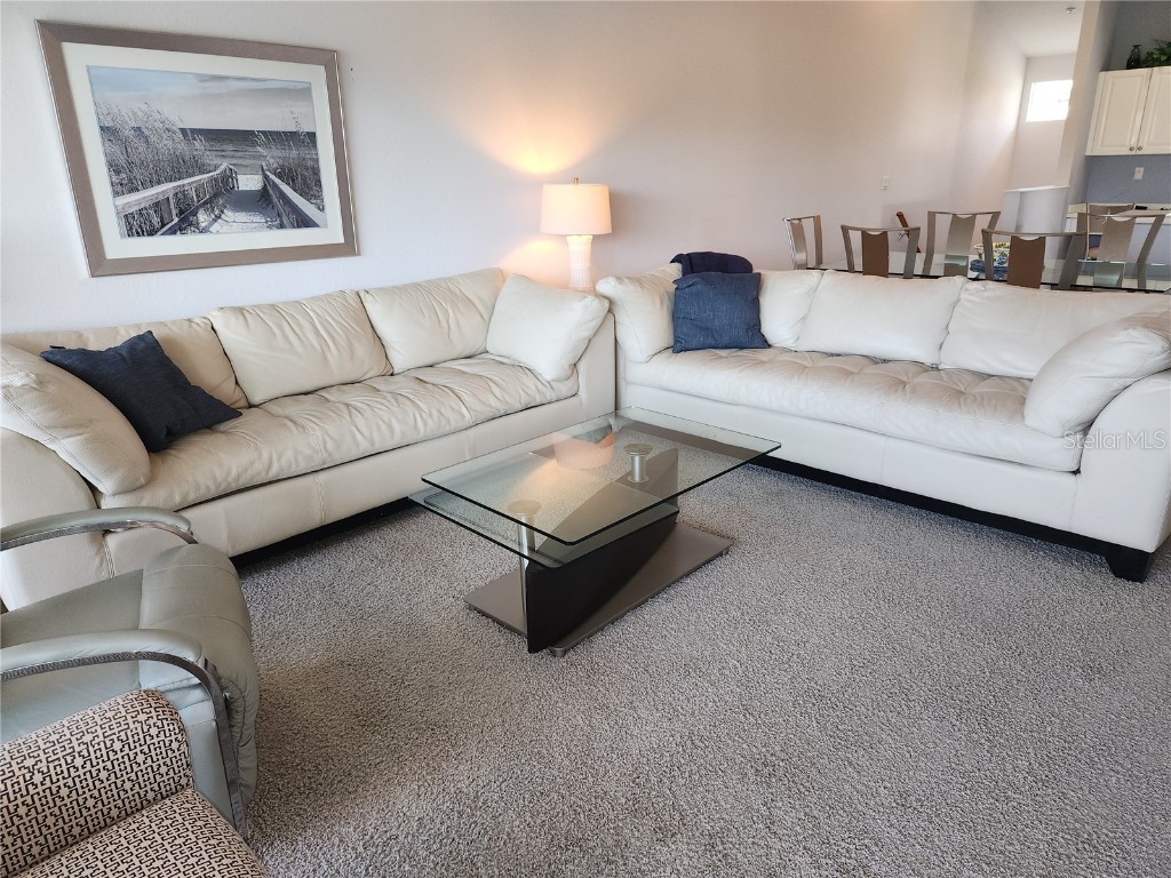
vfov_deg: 58.9
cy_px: 439
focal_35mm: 23
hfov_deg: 73.9
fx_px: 778
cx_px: 586
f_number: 1.8
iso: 100
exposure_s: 1/60
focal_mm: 5.4
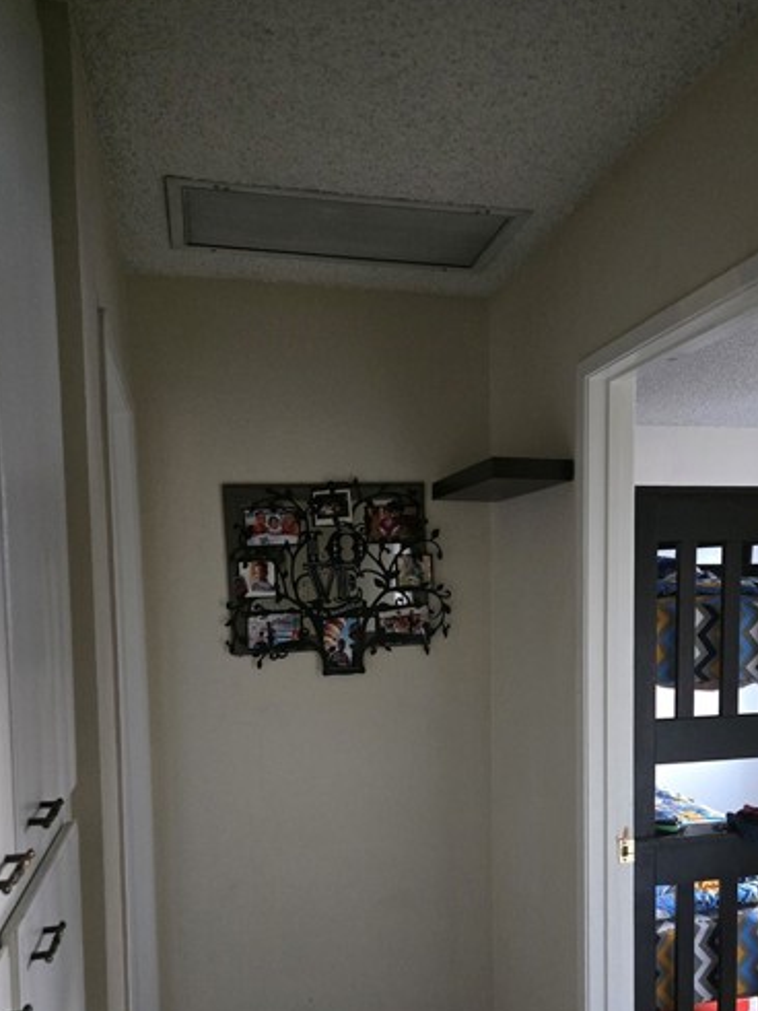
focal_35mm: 30
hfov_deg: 46.6
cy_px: 644
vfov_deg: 59.0
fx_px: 876
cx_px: 447
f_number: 1.8
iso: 1600
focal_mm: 5.4
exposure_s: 1/40
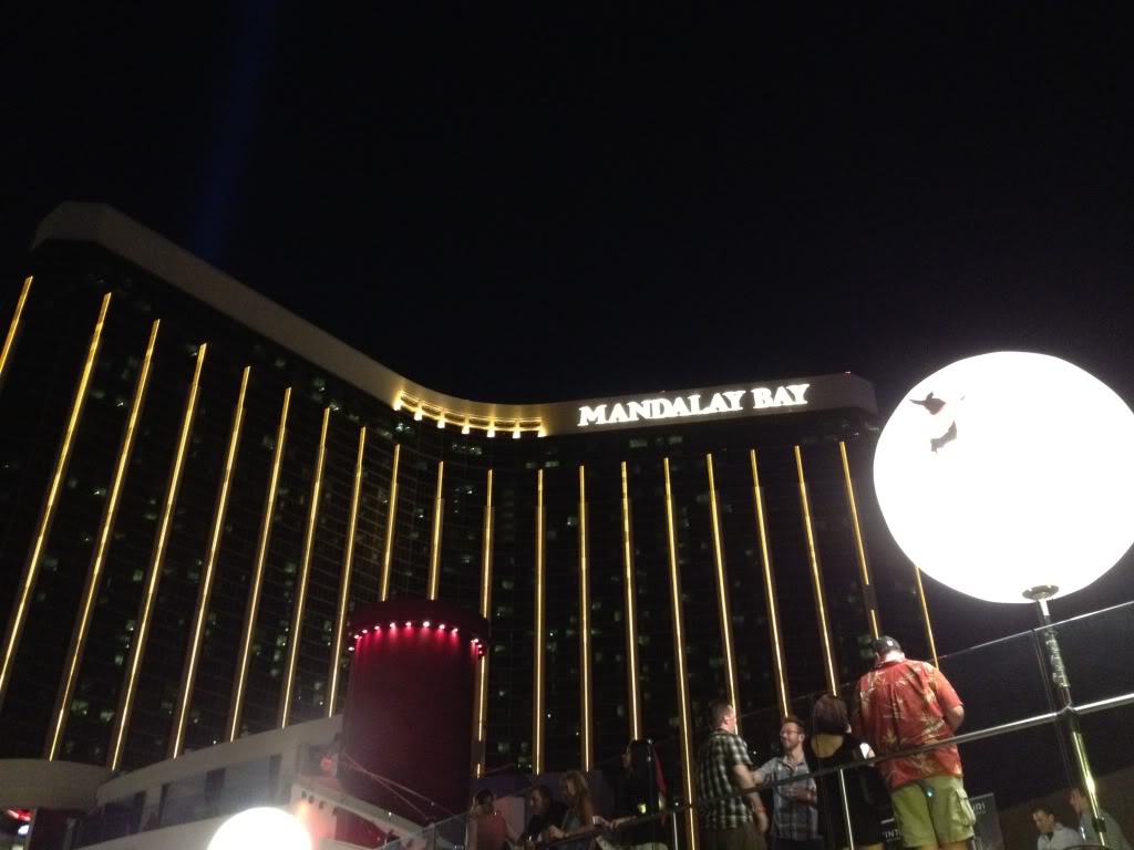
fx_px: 1147
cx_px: 567
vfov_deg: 40.7
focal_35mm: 35
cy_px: 425
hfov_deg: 52.6
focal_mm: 4.3
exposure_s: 1/15
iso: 500
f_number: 2.4
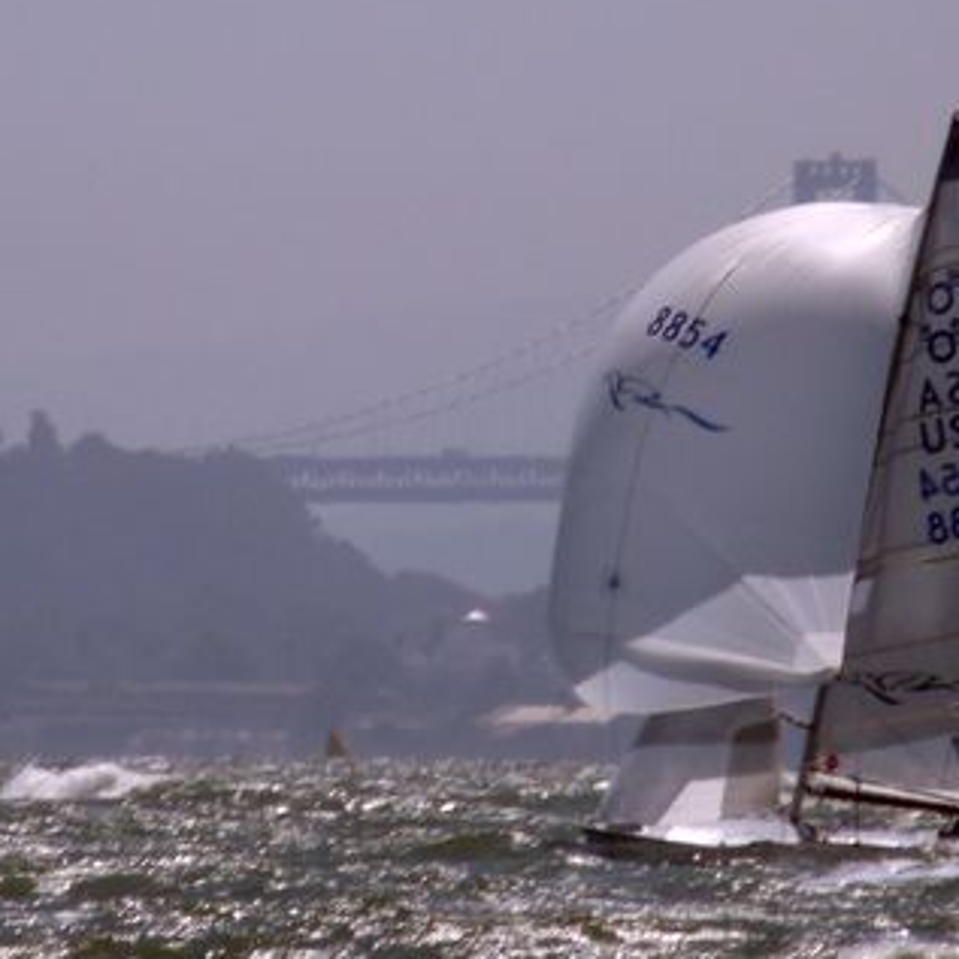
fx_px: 33945
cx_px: 378
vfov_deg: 1.6
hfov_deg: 1.6
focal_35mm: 1083
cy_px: 330
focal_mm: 86.4
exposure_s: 1/1000
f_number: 7.1
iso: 100
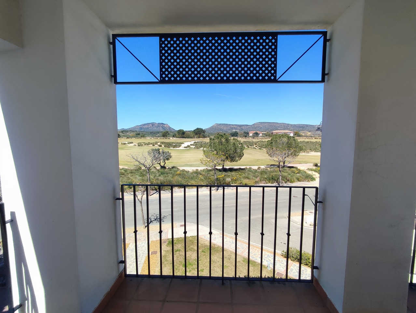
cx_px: 208
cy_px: 156
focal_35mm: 16
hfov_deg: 94.5
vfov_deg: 78.2
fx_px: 192
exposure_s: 1/1012
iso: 50
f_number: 2.2
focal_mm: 1.65
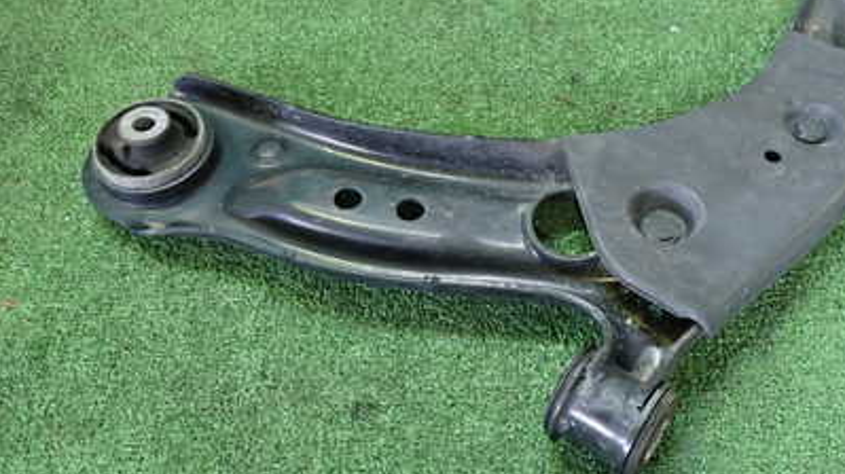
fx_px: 918
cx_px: 529
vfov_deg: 28.9
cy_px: 205
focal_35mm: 41
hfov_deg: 48.9
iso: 500
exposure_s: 1/30
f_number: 2
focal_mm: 4.5
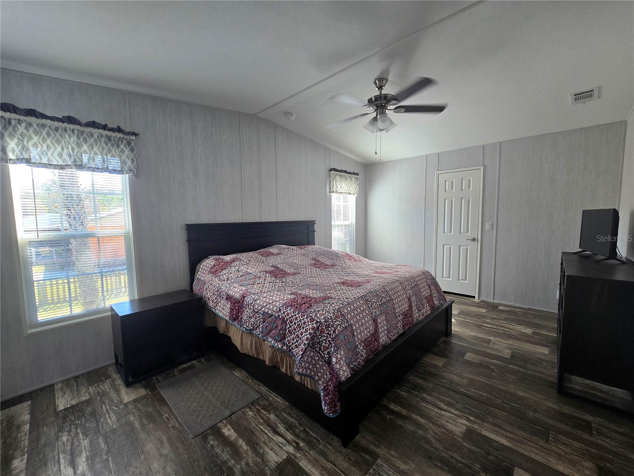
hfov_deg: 106.2
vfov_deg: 89.9
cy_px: 238
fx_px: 238
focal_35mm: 13
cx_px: 317
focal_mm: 2.2
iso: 100
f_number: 2.2
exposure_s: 1/60
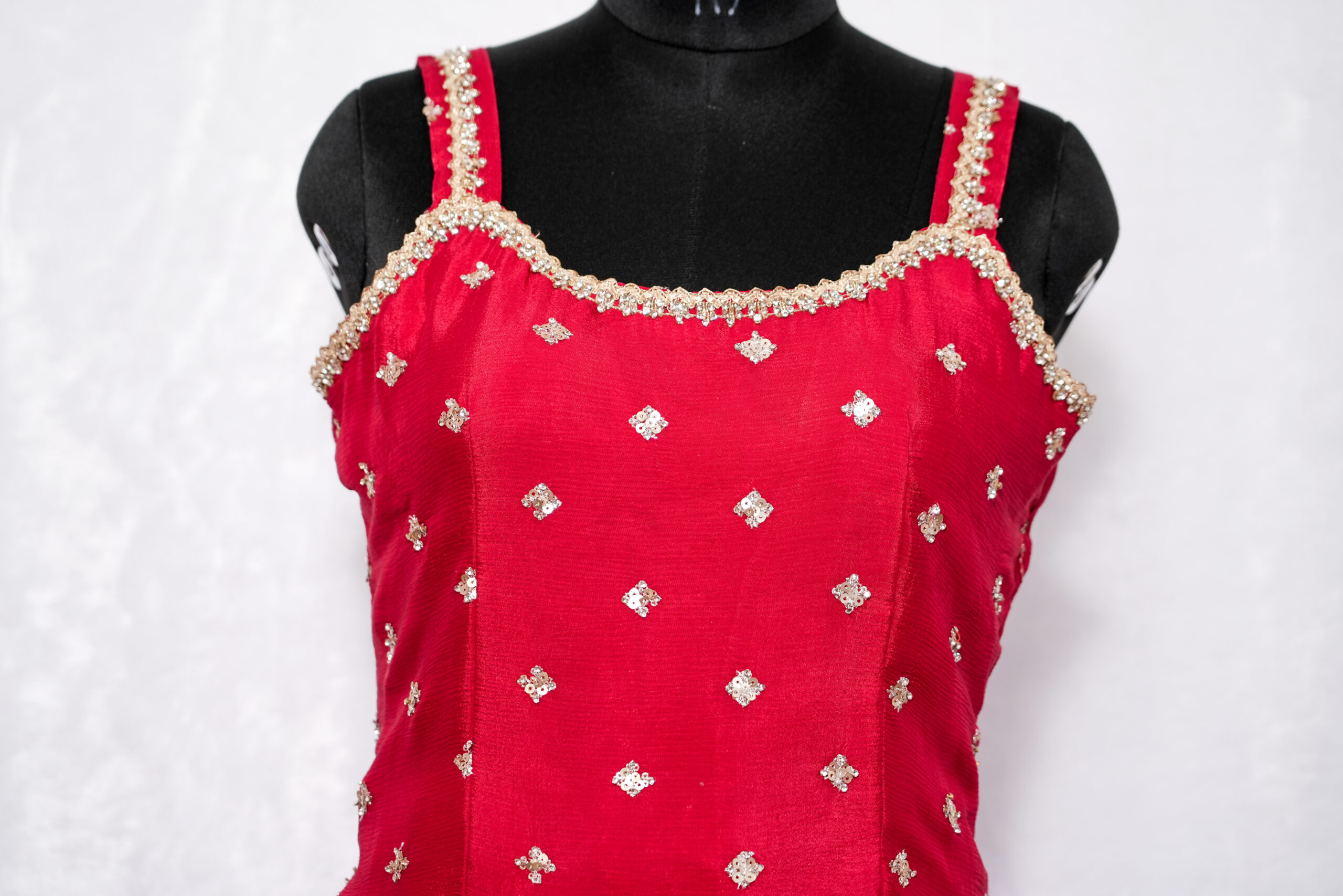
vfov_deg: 13.0
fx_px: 3917
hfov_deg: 19.5
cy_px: 448
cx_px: 672
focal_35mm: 105
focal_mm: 105
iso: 200
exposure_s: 1/200
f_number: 4
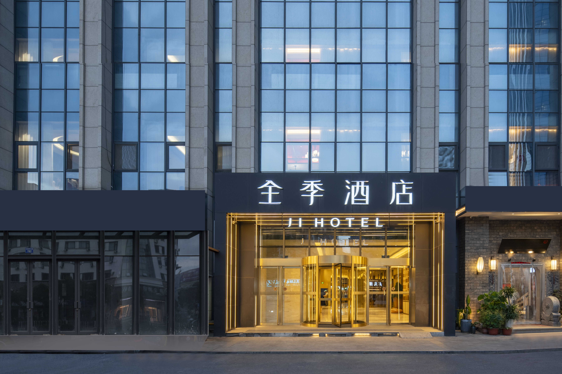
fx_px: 343
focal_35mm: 22
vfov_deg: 57.2
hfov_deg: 78.1
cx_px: 323
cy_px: 181
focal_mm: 17
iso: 320
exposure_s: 1/20
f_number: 10
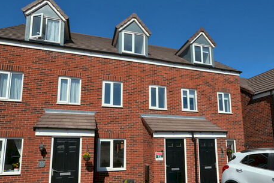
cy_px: 116
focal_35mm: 23
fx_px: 175
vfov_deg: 54.5
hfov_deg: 76.0
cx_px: 146
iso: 100
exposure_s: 1/200
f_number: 11
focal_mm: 10
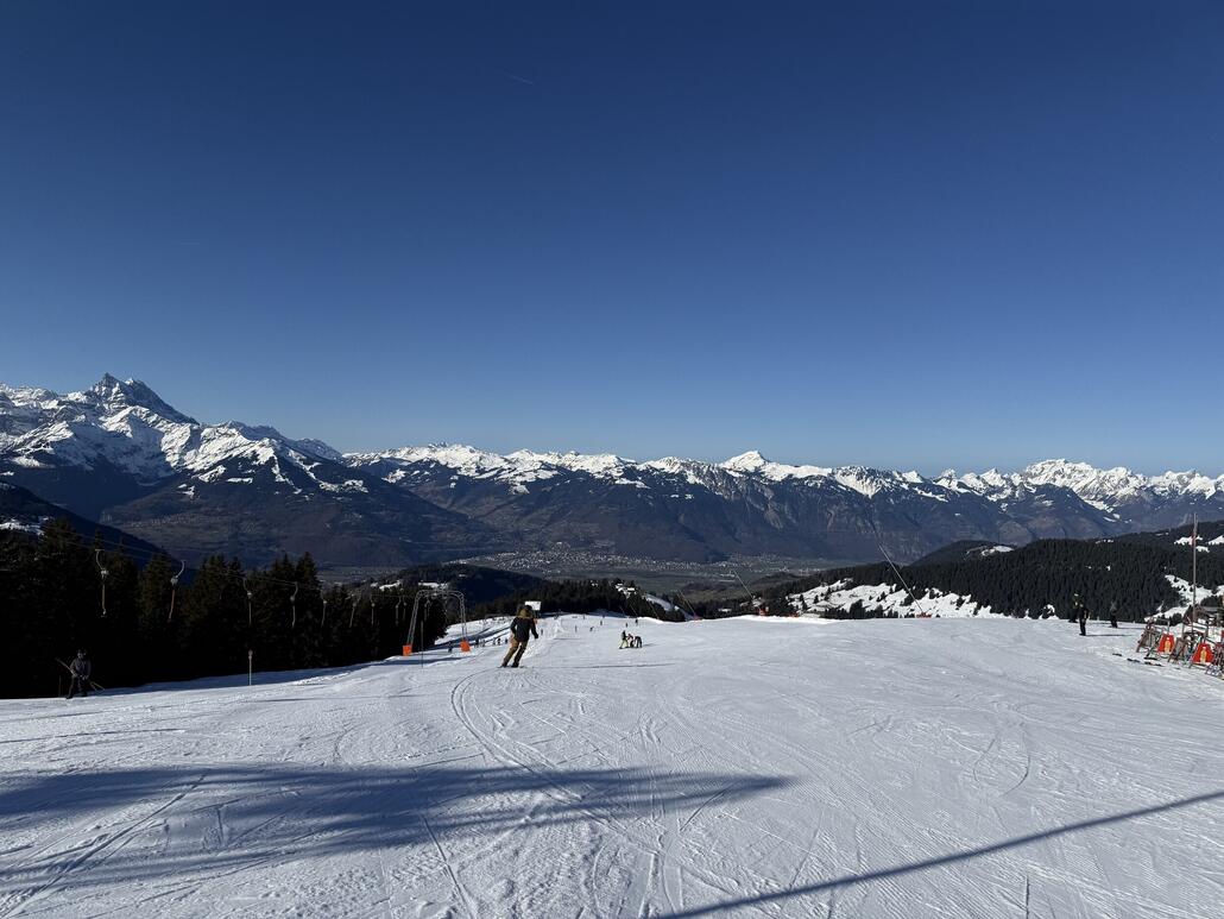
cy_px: 460
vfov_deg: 56.8
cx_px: 612
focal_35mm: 24
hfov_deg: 71.6
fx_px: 849
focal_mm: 6.76
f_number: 1.78
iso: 80
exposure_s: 1/10309
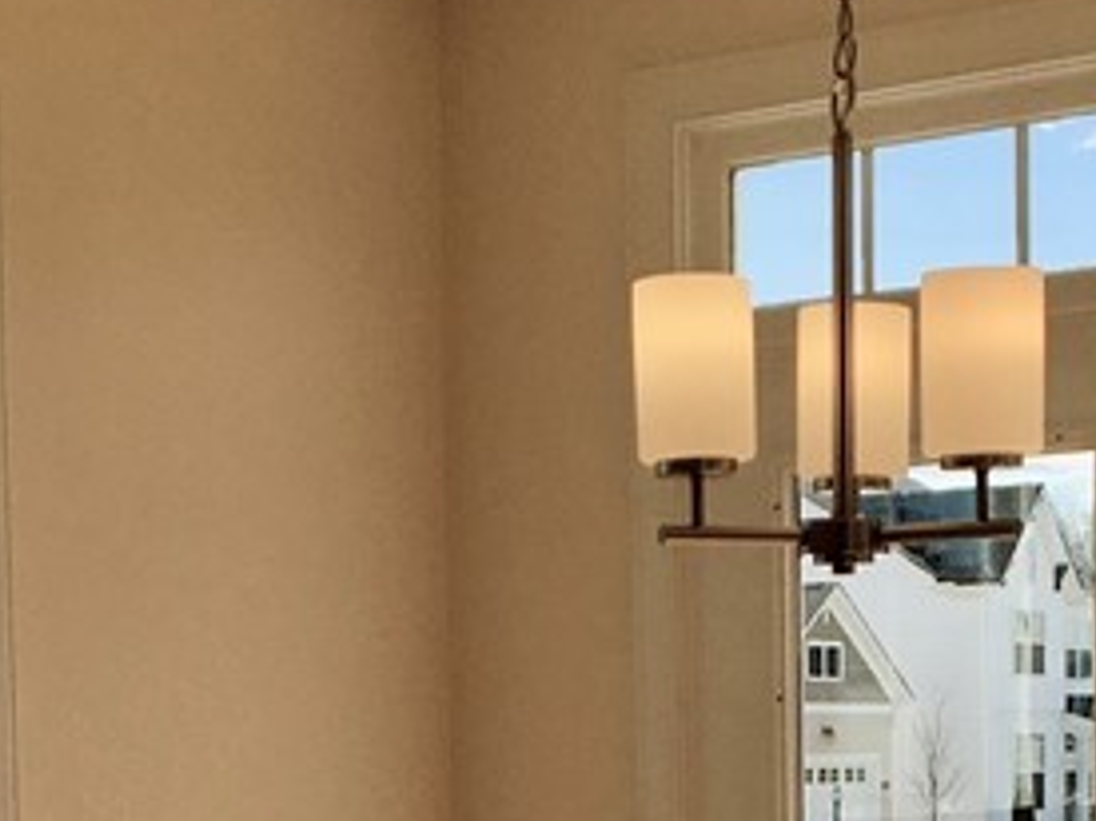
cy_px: 1024
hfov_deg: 18.2
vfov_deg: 13.3
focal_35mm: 108
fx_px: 3418
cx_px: 594
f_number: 2.2
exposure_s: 1/1399
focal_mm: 4.15
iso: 25
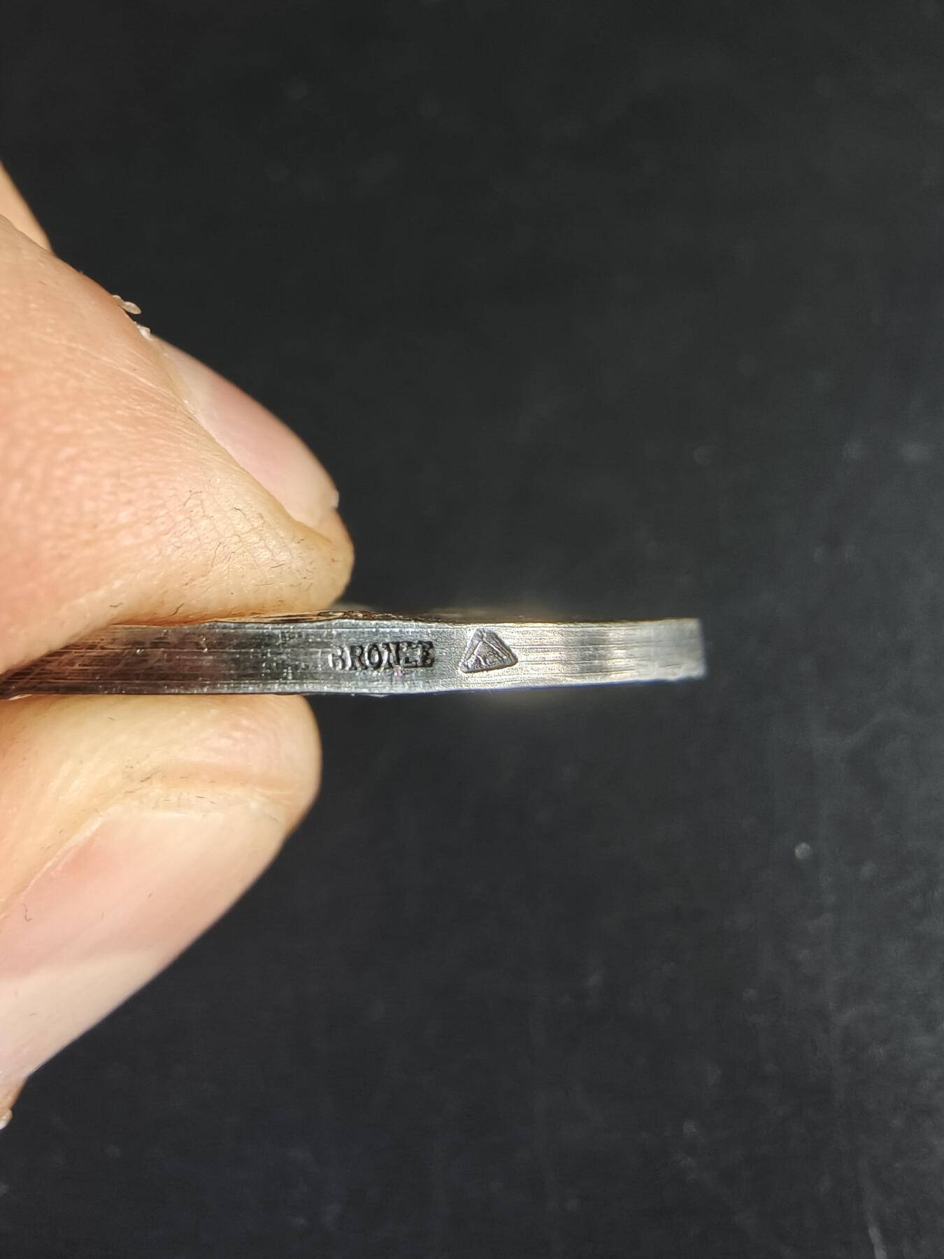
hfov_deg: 58.9
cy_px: 630
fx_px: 836
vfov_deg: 73.9
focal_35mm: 23
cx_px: 472
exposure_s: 1/24.8
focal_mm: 2.32
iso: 1600
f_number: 2
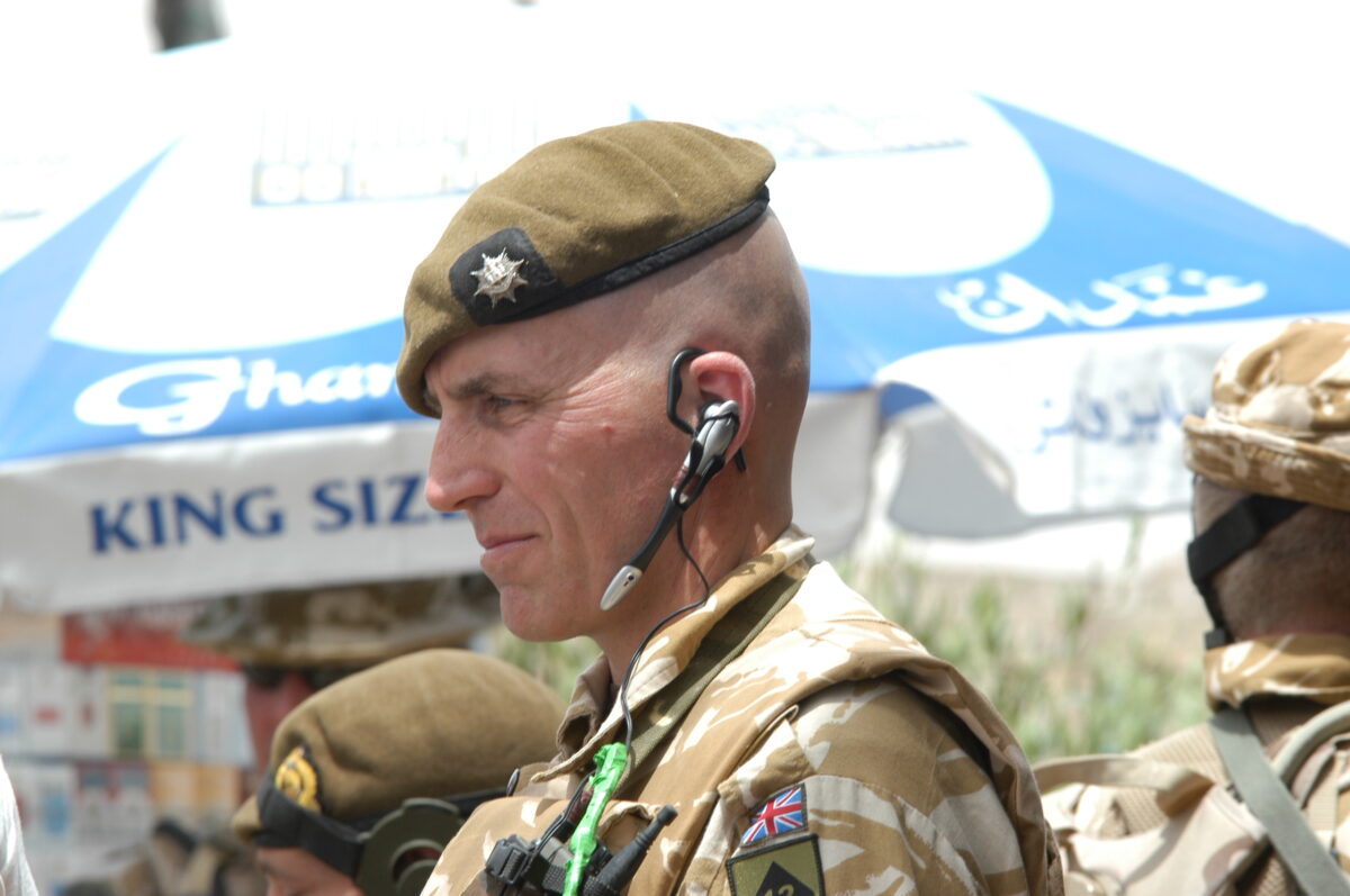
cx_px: 675
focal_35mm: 270
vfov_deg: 5.1
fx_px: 10113
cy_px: 448
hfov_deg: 7.6
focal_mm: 180
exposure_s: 1/160
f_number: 8
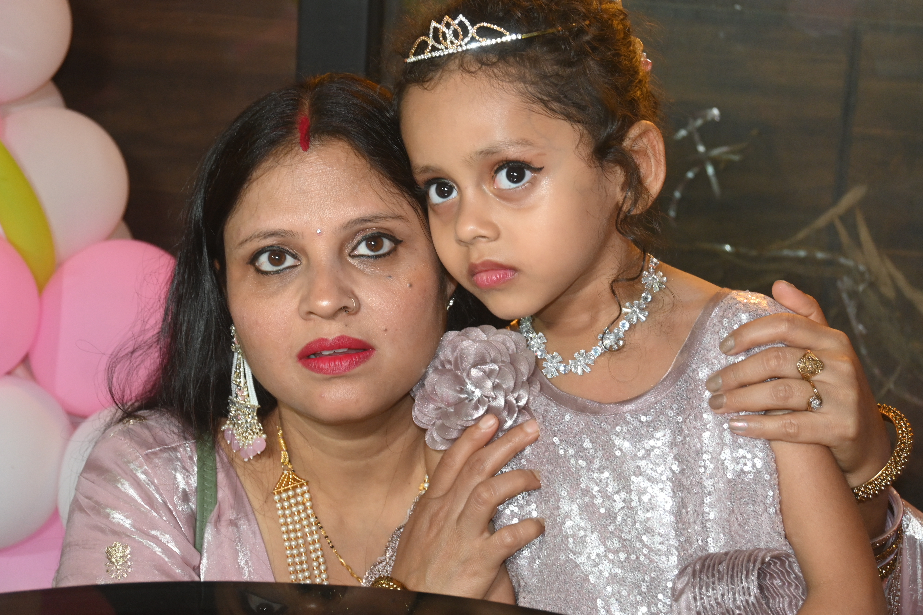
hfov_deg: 31.9
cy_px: 299
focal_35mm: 63
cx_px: 425
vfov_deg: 21.6
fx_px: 1615
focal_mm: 38
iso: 1000
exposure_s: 1/60
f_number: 5.6
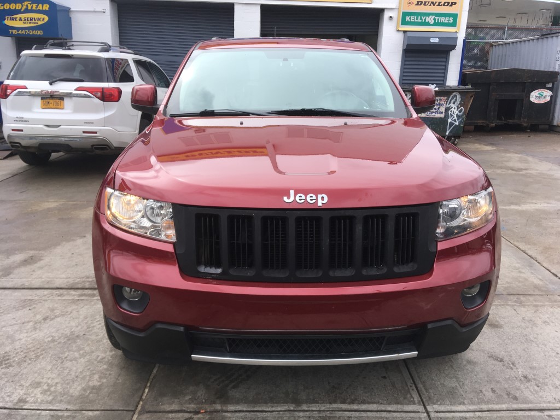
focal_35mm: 29
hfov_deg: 61.7
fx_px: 469
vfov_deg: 48.2
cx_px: 280
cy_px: 210
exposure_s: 1/493
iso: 25
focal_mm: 4.15
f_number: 2.2
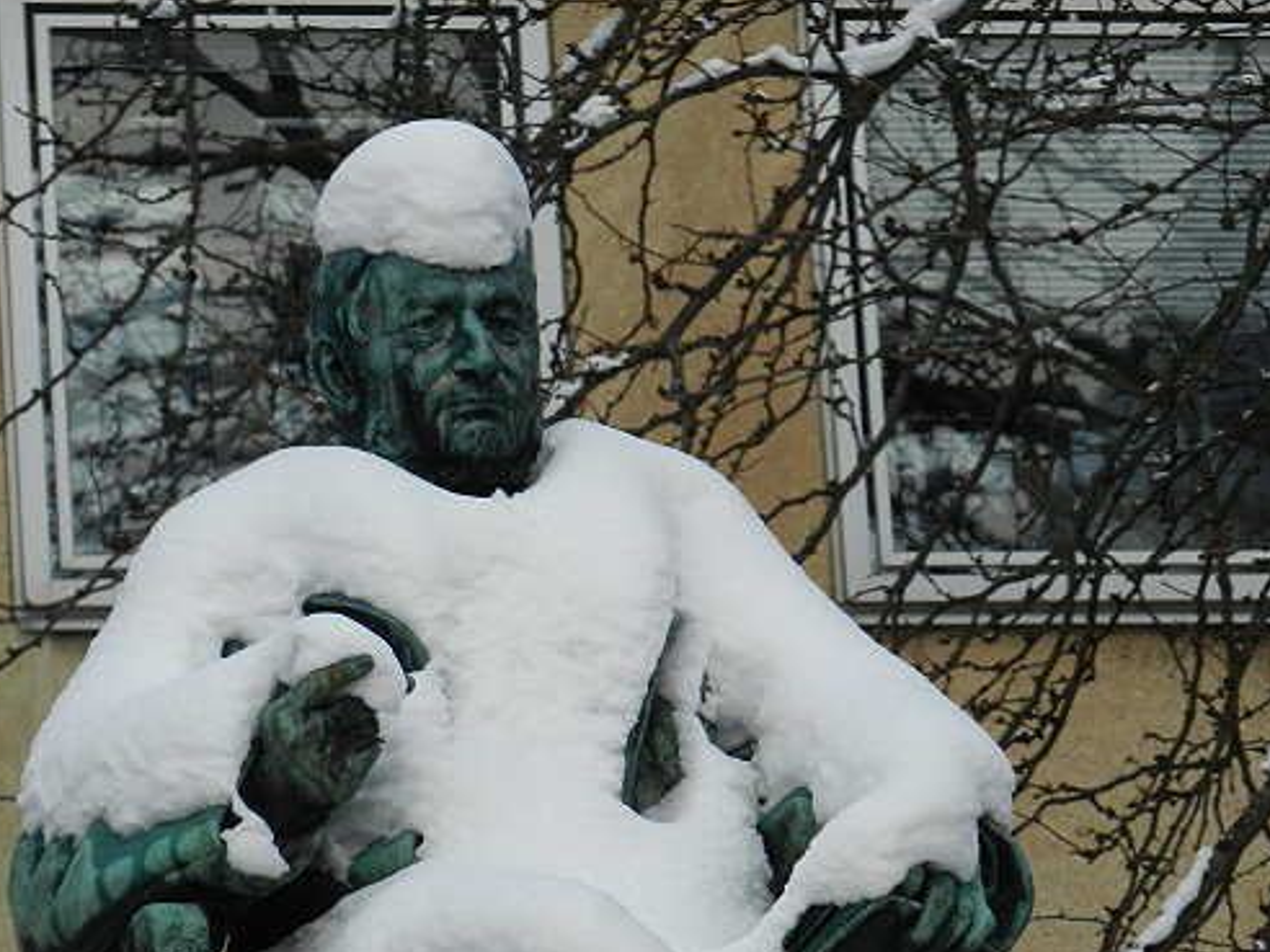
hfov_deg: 6.6
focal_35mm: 300
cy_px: 635
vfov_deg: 5.0
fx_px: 11006
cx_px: 671
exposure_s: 1/800
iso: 160
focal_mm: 39.1
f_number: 5.3
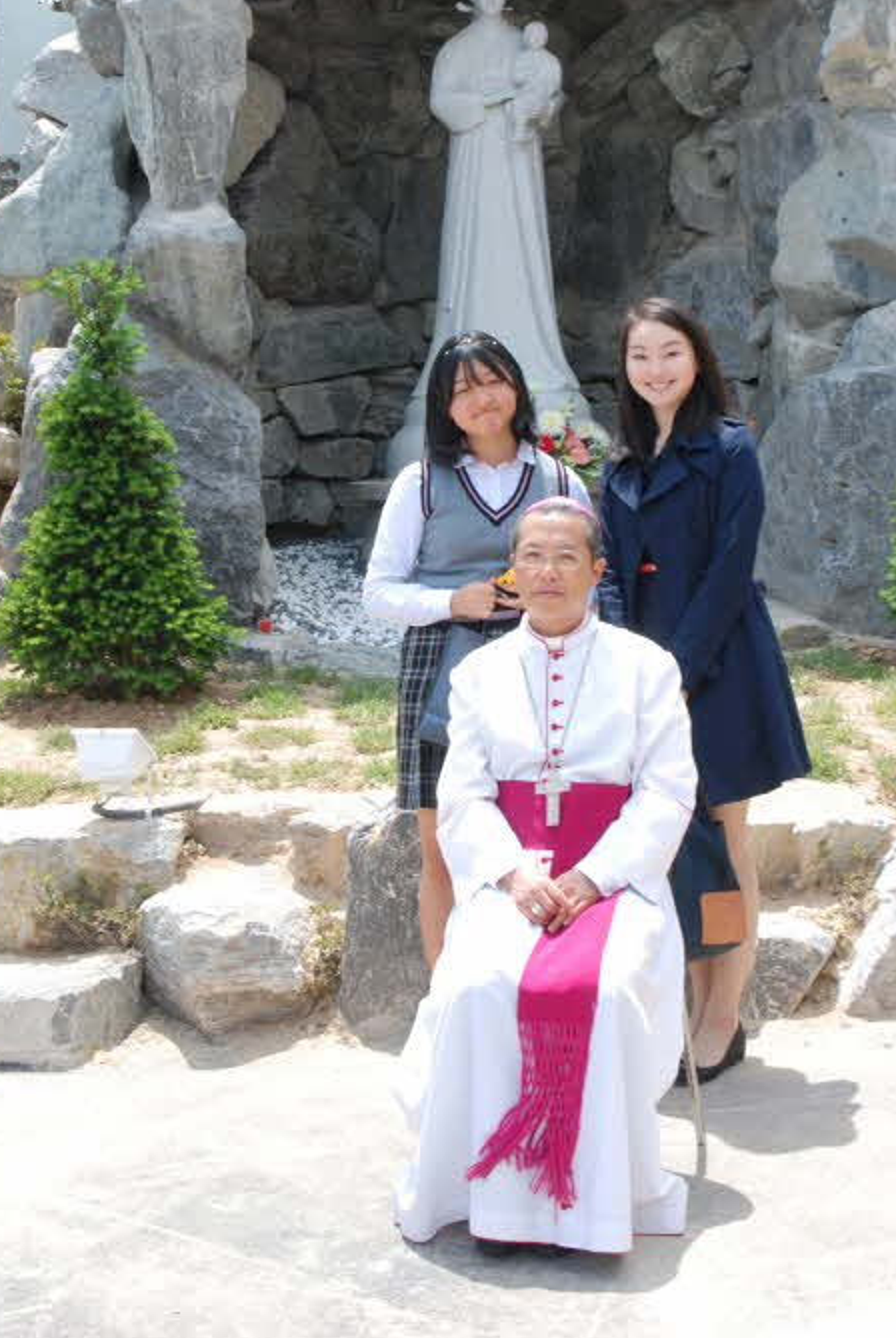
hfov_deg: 23.2
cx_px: 494
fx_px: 2185
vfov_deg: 33.5
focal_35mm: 59
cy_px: 372
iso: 200
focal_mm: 27
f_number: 11
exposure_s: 1/100
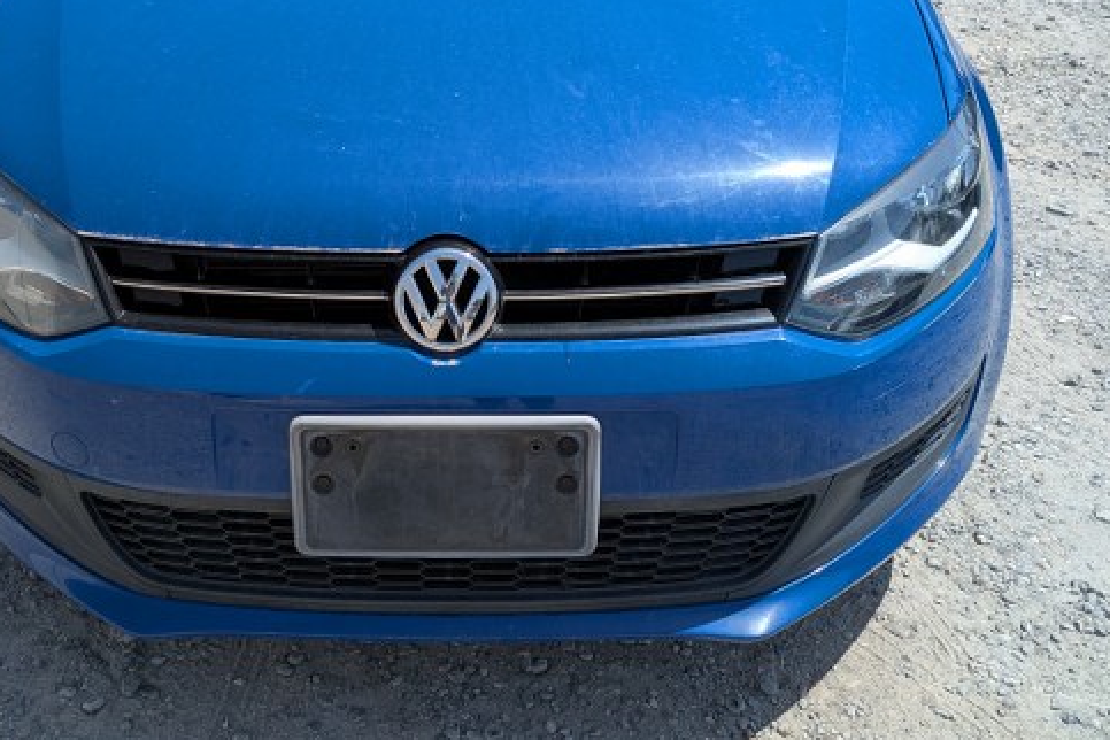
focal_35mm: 43
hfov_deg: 45.2
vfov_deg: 30.4
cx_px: 454
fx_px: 1326
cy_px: 147
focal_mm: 5.43
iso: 51
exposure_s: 1/2222
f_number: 1.89
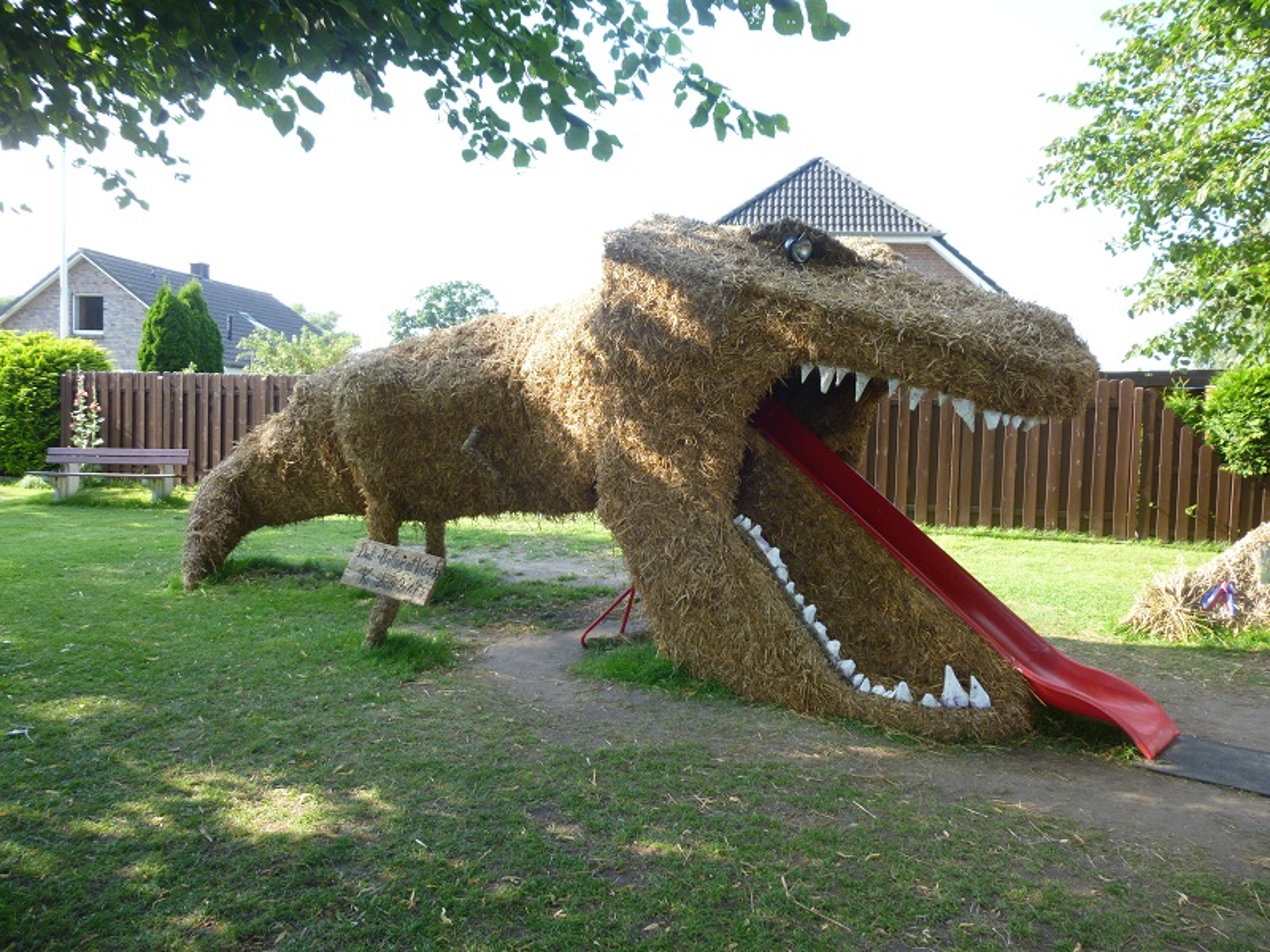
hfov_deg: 69.4
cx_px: 635
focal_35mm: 25
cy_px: 476
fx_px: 917
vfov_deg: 54.9
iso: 100
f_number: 3.1
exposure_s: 1/125
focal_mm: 4.5
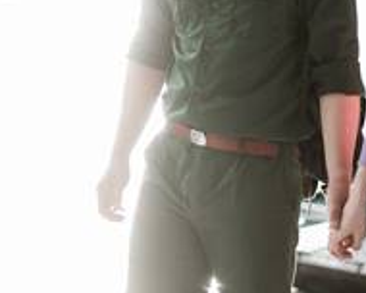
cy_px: -47
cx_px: 10
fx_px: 1766
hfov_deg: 11.7
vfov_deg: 9.4
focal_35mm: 163
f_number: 2
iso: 100
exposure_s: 1/640
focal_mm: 50
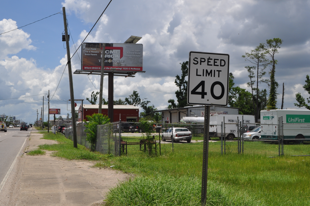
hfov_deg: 41.8
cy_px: 89
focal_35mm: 47
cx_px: 127
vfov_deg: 28.5
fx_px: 404
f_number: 11
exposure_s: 1/500
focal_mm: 26
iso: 200
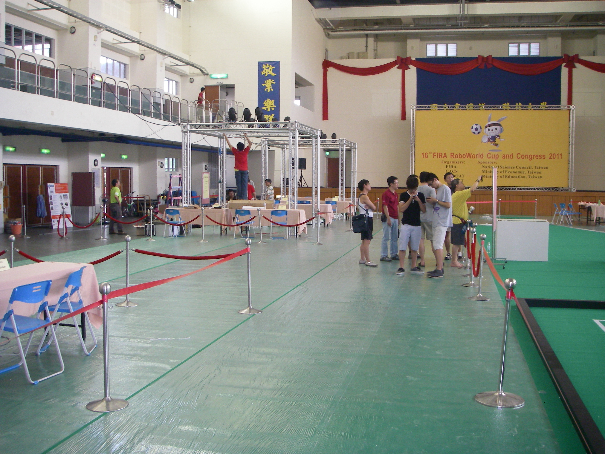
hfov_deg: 49.0
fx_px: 664
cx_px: 302
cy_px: 227
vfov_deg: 37.7
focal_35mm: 38
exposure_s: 1/40
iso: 250
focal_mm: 6.3
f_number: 3.3
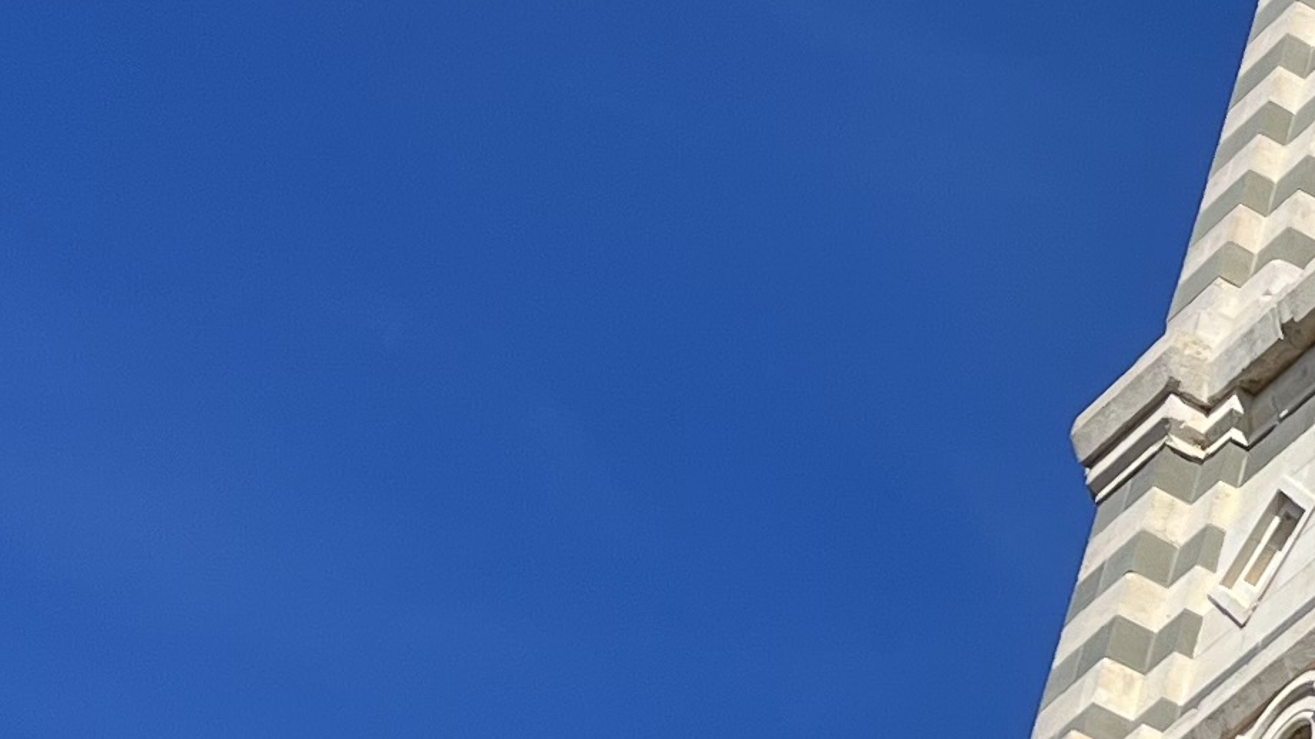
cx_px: 2377
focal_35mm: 124
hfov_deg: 15.0
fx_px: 4324
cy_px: -116
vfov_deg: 9.7
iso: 50
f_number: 1.6
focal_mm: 5.1
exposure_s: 1/5076
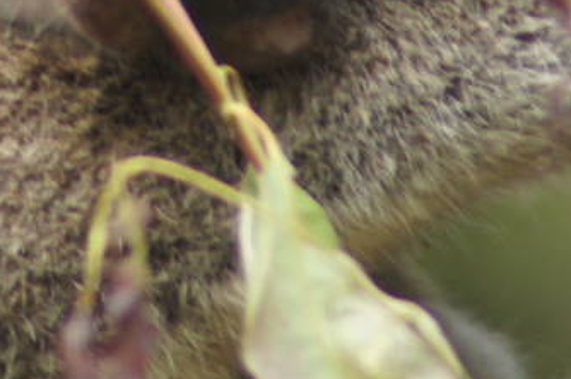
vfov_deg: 0.6
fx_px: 34147
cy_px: -303
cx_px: -169
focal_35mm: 2155
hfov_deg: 1.0
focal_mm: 300
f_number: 5.6
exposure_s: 1/50
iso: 400
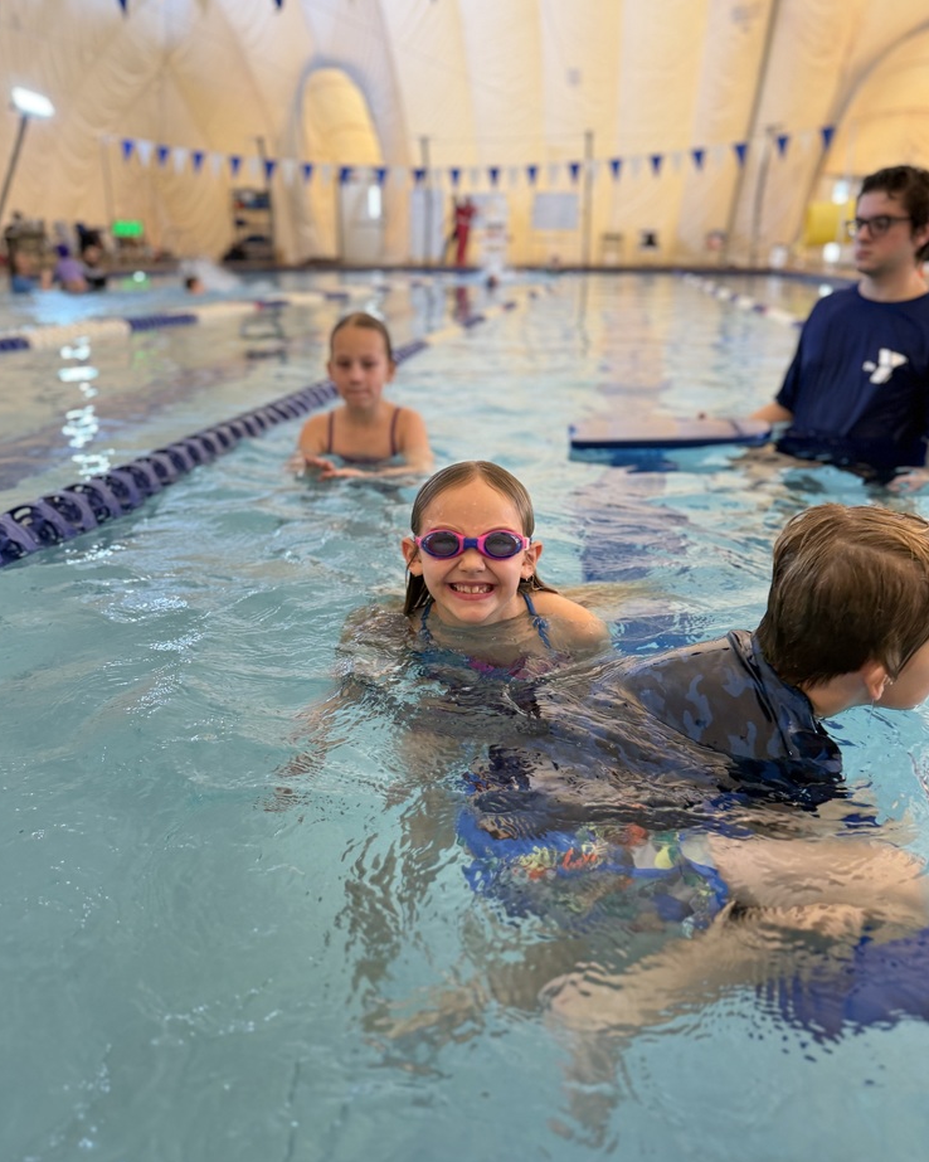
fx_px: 894
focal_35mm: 26
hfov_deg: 54.9
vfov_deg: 65.9
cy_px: 643
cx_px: 466
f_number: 1.78
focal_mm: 6.76
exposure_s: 1/120
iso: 125
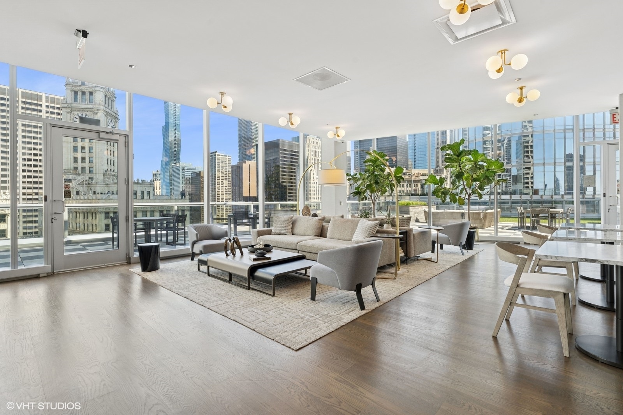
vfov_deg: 73.7
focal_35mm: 16
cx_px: 312
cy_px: 208
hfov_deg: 96.7
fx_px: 277
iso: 320
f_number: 9
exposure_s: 1/100
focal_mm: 16
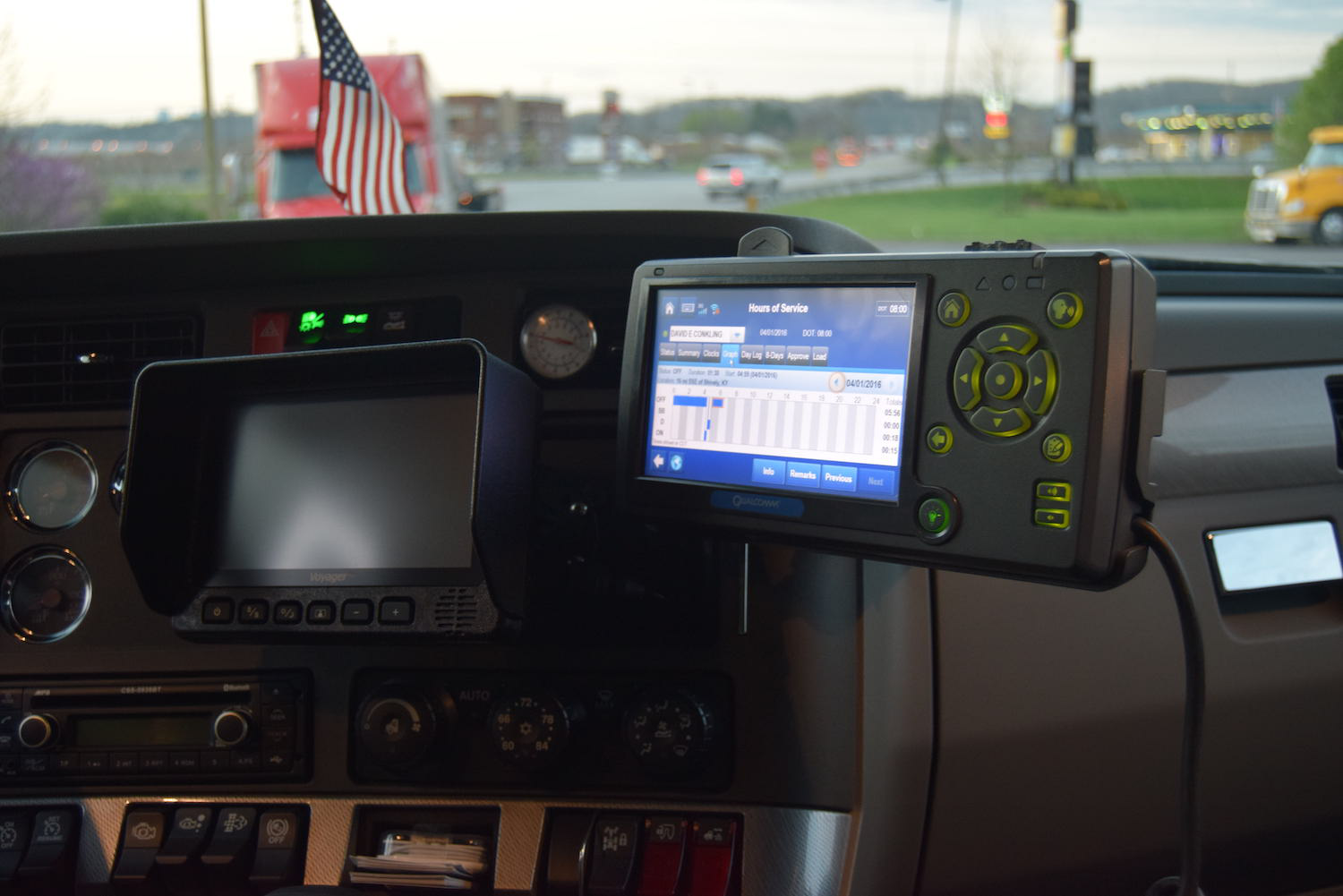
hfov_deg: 46.4
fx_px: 1567
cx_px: 672
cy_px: 448
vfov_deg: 31.9
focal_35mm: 42
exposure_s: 1/60
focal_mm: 28
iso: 800
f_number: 4
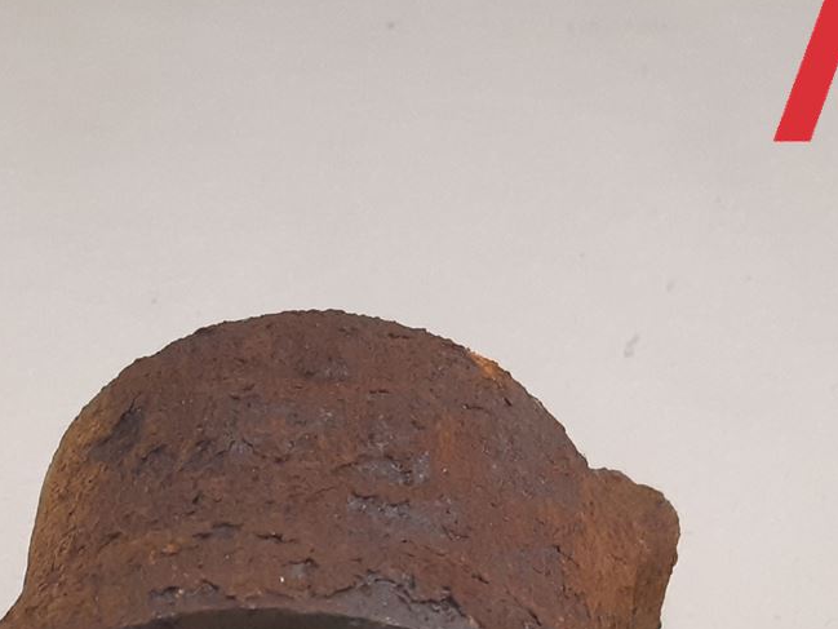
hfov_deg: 23.7
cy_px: 916
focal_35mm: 82
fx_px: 1985
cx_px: 244
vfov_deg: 16.5
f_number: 1.7
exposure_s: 1/50
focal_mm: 3.93
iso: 250
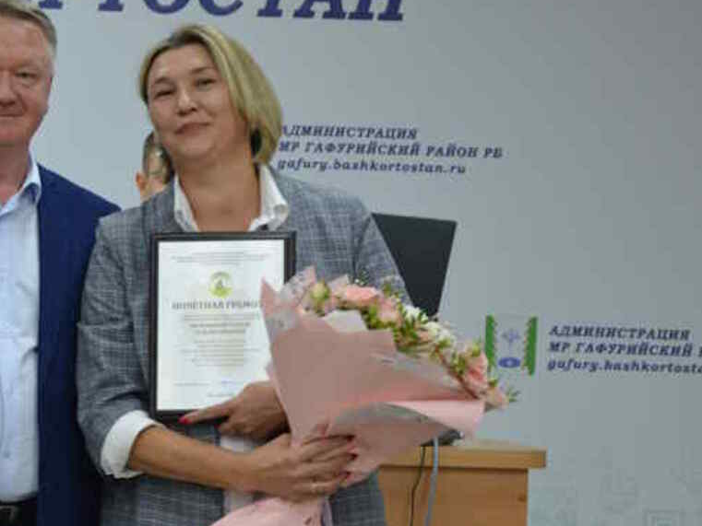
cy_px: 362
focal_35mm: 188
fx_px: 3813
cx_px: 59
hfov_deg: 10.5
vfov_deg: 7.9
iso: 800
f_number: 5.3
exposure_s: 1/50
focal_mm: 62
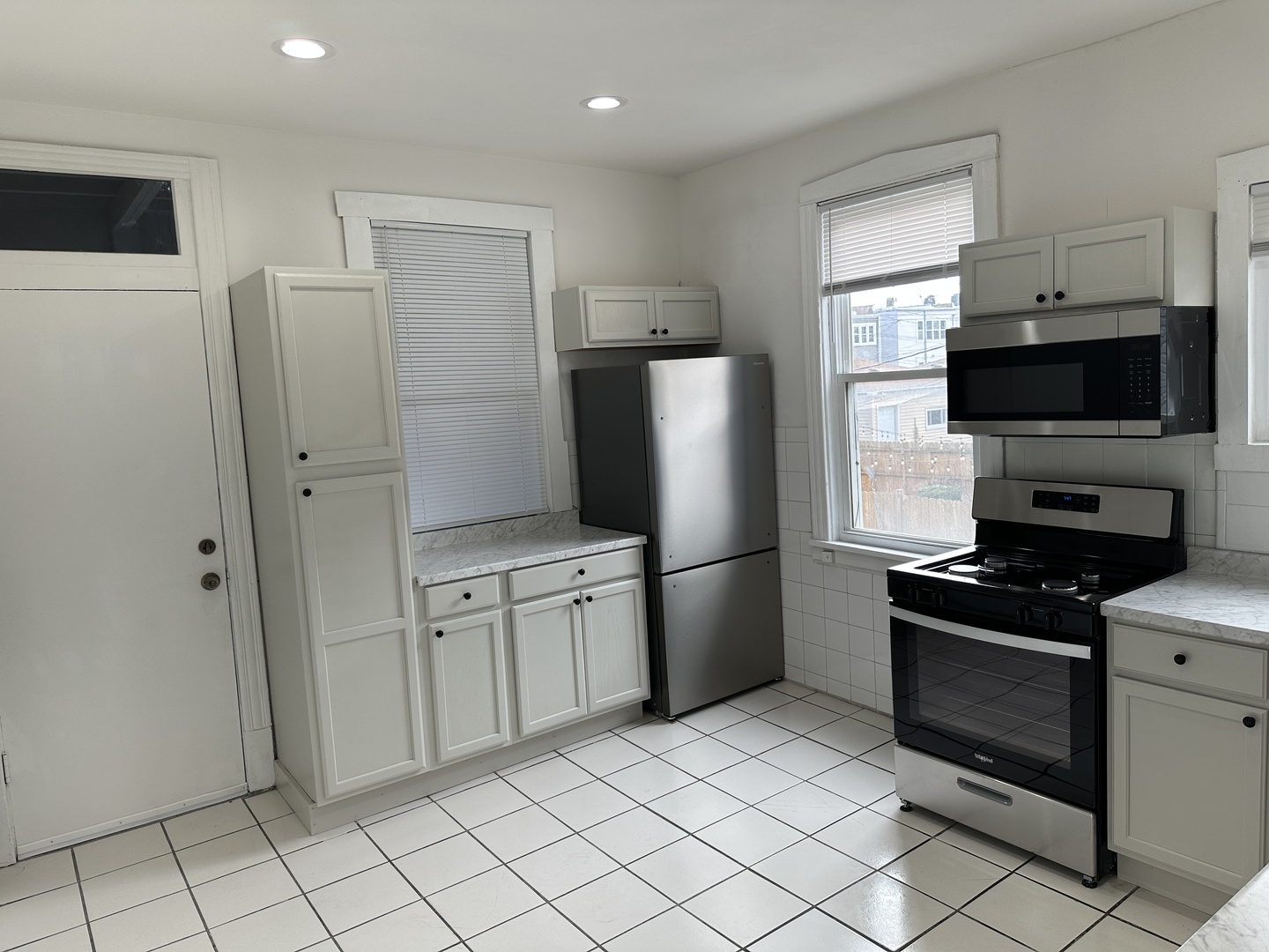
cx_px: 634
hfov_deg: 71.6
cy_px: 476
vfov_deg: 56.8
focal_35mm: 24
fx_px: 880
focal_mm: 6.86
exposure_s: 1/258
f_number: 1.78
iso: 80
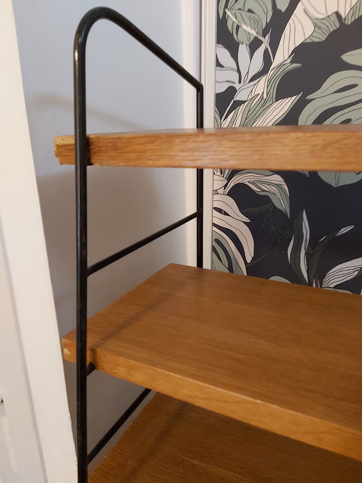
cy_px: 242
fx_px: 363
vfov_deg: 67.3
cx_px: 181
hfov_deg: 53.1
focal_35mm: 26
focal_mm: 3.92
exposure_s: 1/25
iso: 800
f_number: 1.7
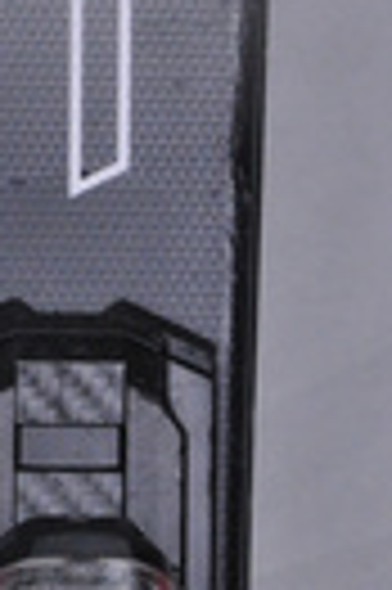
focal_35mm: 540
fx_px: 8838
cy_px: 126
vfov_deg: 3.8
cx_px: -237
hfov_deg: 2.5
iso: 3200
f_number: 9.5
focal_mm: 105
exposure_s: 1/125
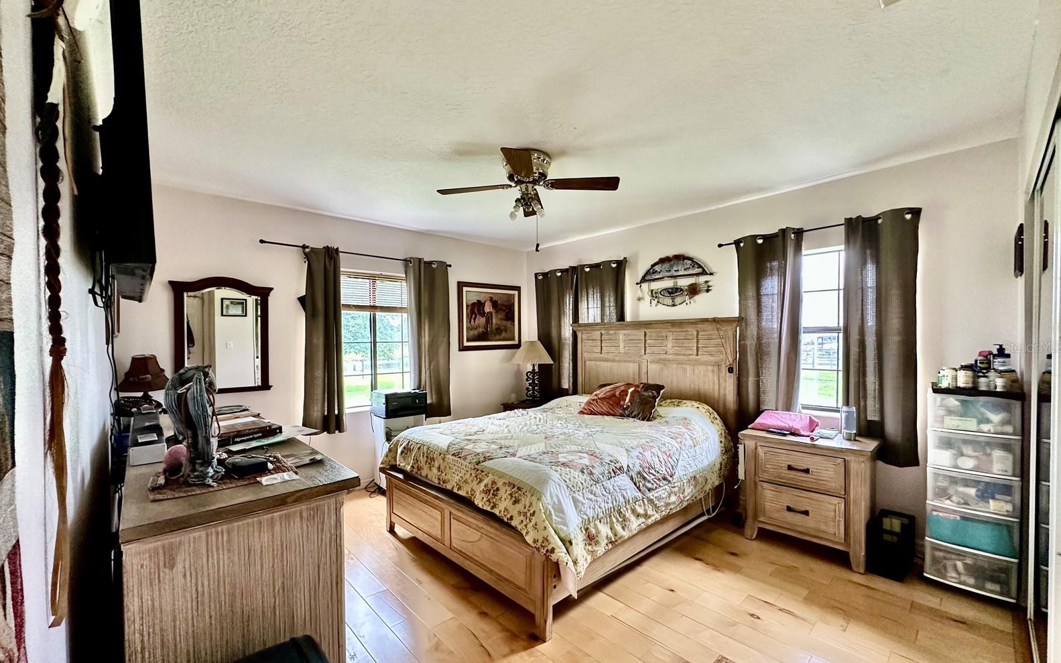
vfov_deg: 74.7
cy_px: 347
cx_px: 530
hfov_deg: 101.5
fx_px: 434
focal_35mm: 15
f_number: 2.2
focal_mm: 2.22
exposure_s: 1/99
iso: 320
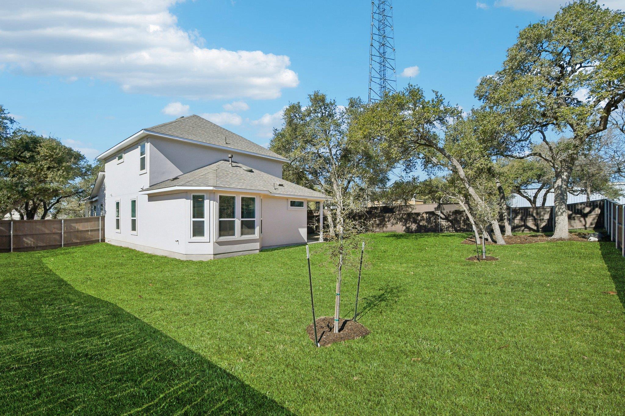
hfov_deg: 100.4
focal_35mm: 15
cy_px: 208
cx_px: 312
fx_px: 260
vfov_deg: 77.3
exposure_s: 1/1600
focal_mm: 10
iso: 400
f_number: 8
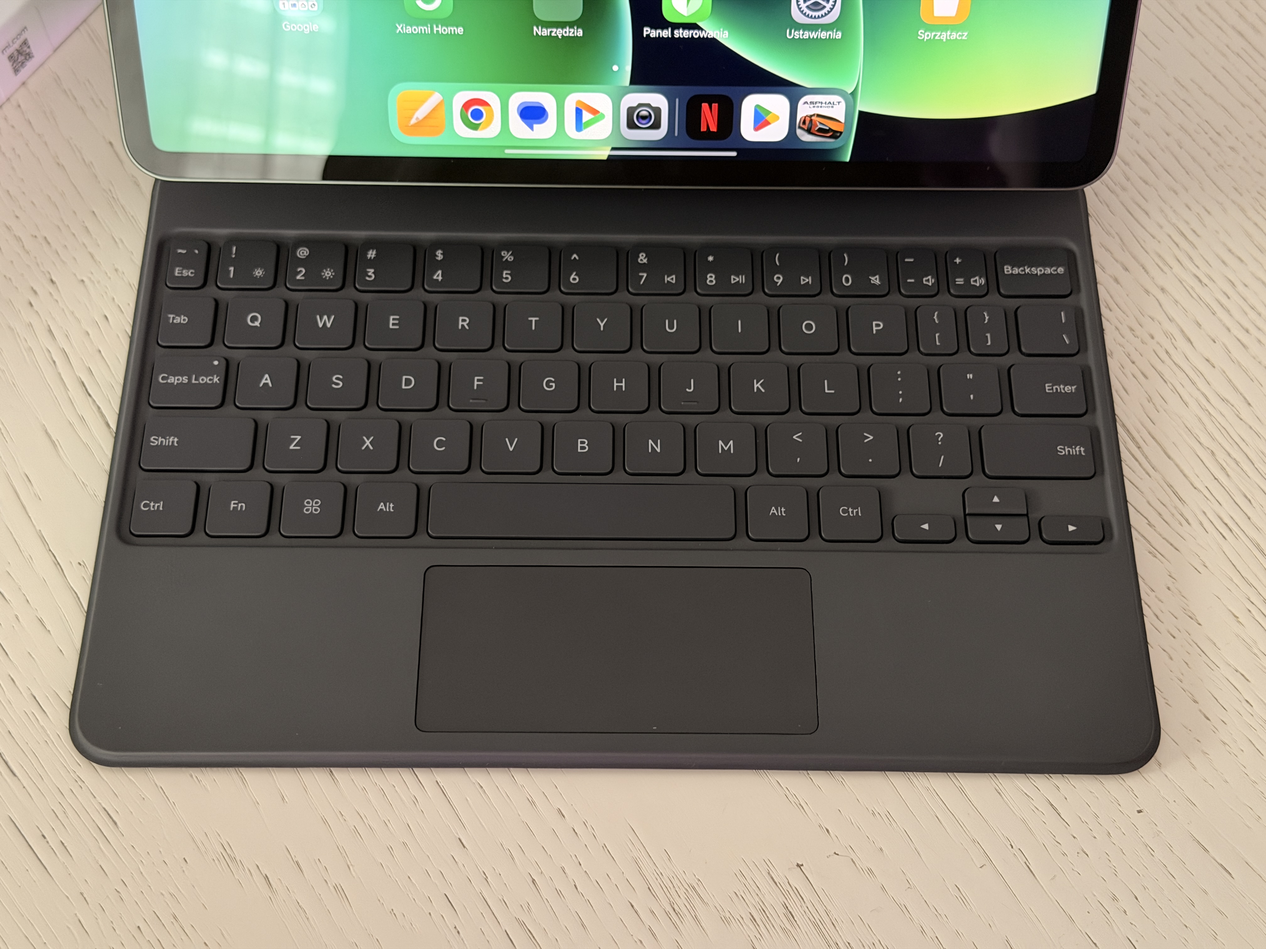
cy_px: 474
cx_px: 633
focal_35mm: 48
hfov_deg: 39.7
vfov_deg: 30.3
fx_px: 1755
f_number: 1.78
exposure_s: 1/23
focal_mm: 6.76
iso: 800
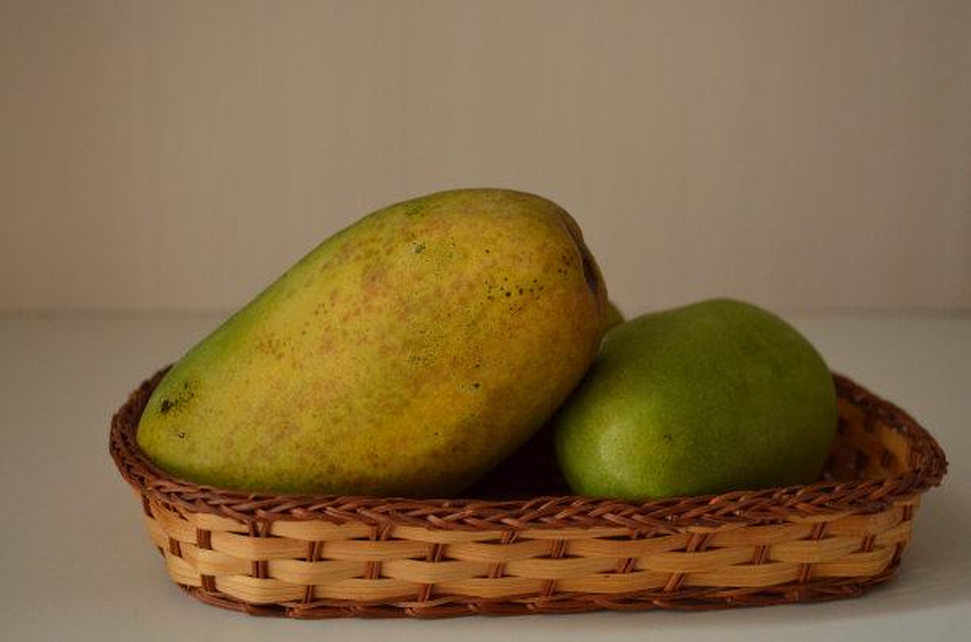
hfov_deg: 41.2
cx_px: 486
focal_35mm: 48
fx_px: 1292
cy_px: 321
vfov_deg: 27.9
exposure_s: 1/400
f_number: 5.6
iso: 2200
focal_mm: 32
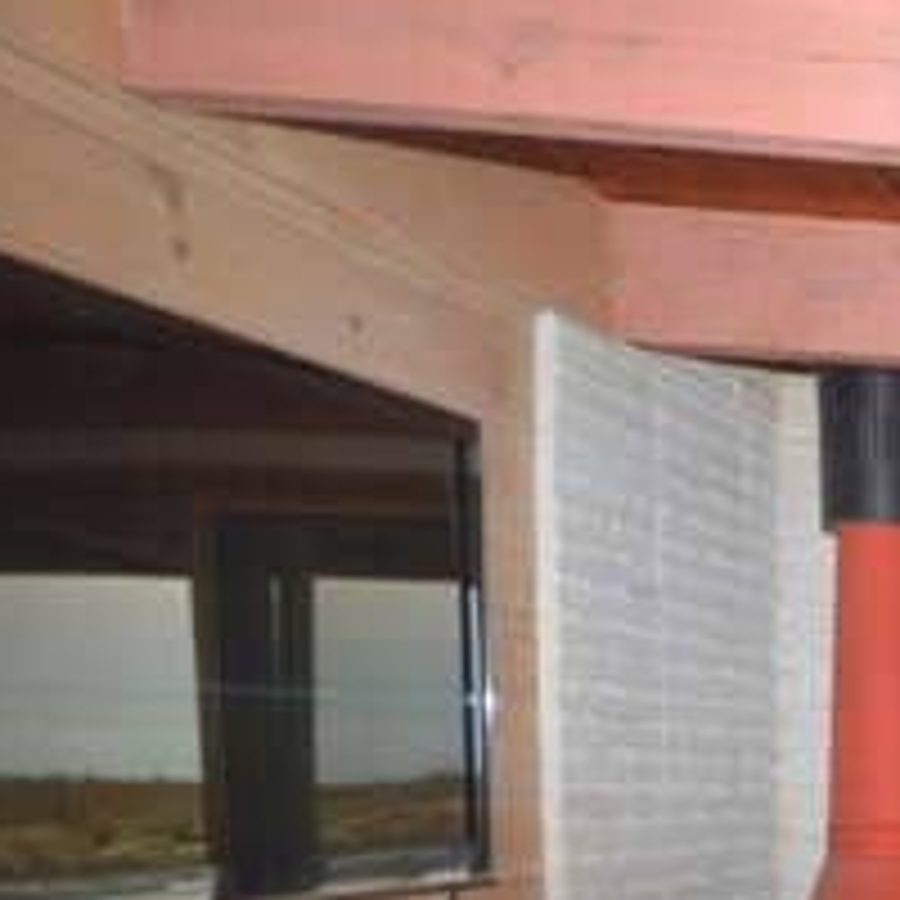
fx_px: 1441
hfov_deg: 20.6
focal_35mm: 49
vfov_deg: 32.5
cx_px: 1706
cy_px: 855
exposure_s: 1/90
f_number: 4.8
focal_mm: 10
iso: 400
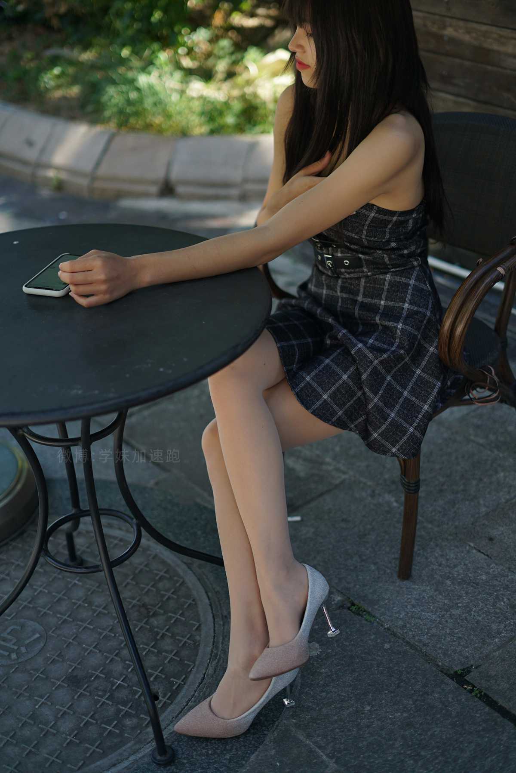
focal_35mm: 50
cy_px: 386
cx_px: 258
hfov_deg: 27.0
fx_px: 1074
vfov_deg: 39.6
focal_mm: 50
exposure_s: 1/1250
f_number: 1.8
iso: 200
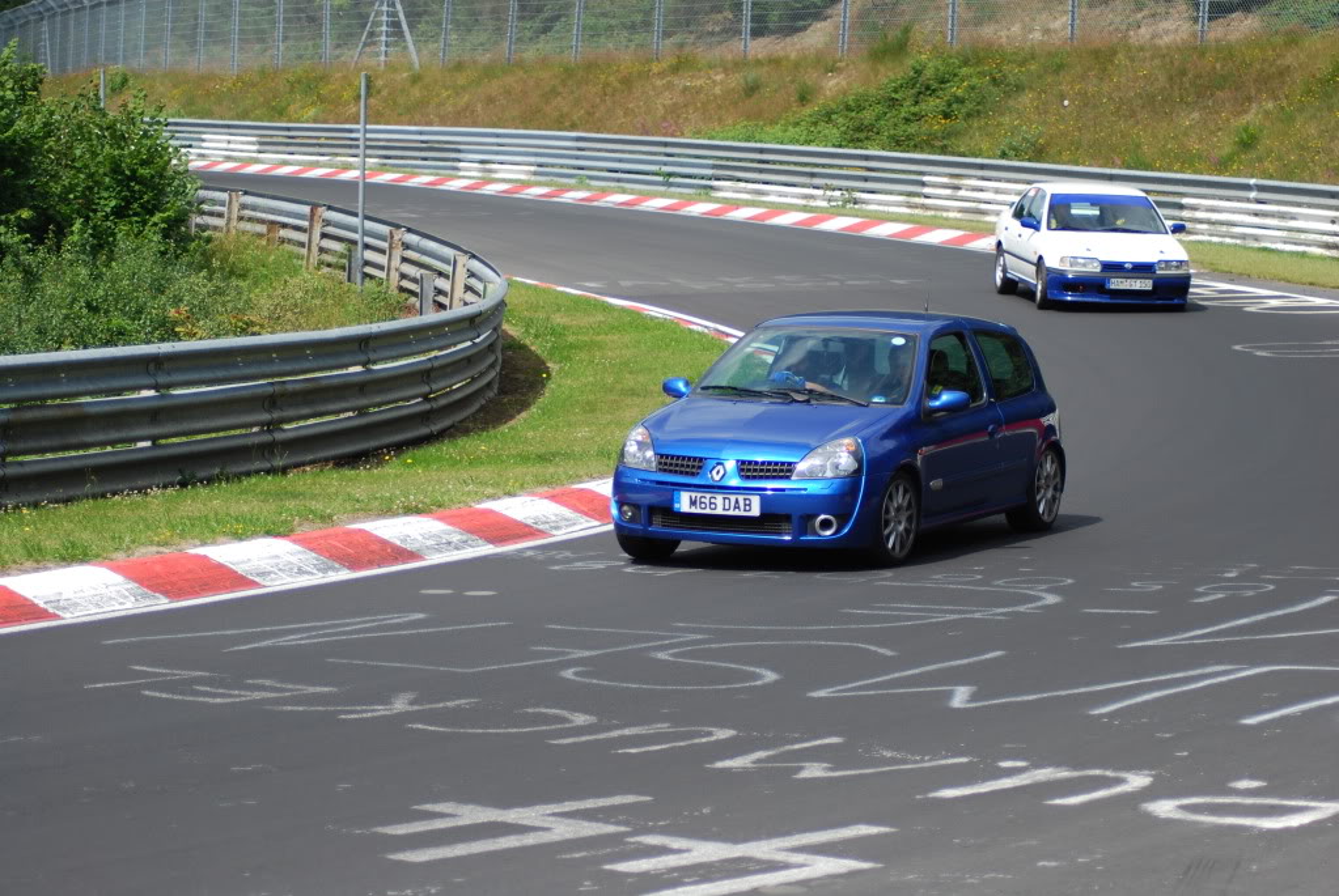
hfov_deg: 18.2
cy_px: 448
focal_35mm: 112
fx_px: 4190
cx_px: 670
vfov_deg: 12.2
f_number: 4
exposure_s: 1/1000
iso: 160
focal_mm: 75
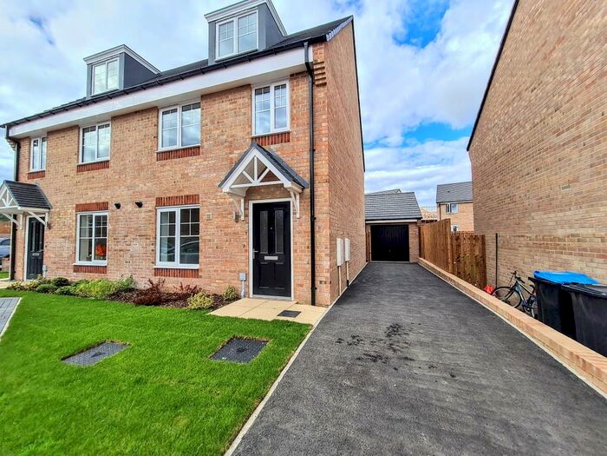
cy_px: 228
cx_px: 304
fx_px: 228
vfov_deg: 89.9
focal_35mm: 13
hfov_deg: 106.2
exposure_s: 1/1052
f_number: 2.2
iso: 50
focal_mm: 1.74
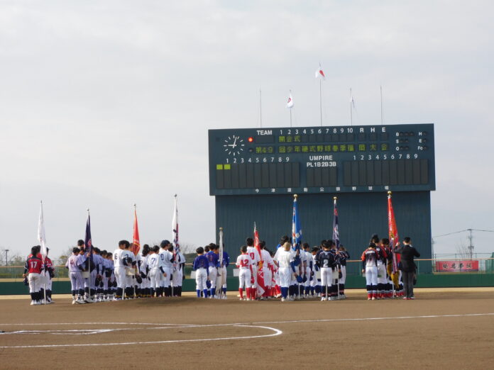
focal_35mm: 105
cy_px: 185
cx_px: 247
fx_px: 1498
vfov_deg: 14.1
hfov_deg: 18.7
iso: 125
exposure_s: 1/500
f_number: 4.8
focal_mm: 18.8
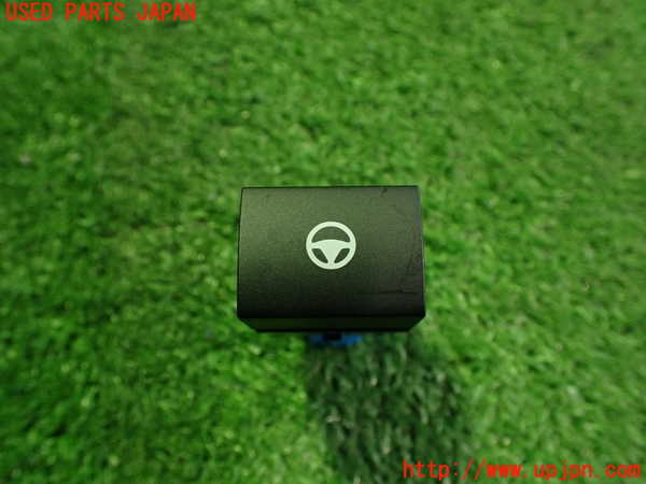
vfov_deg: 46.8
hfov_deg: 60.0
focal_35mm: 30
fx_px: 560
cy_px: 242
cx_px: 323
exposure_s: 1/50
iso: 800
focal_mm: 5.4
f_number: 2.3
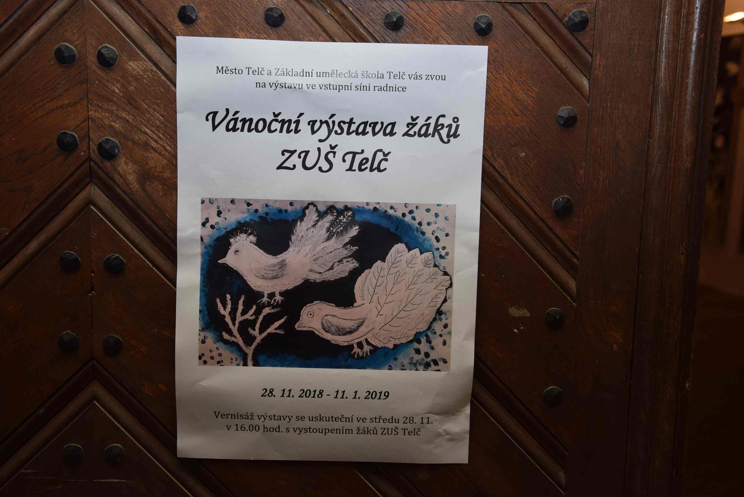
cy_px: 248
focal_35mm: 45
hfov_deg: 43.6
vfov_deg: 29.9
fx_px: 931
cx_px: 372
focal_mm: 30
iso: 400
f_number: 4.2
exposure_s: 1/160
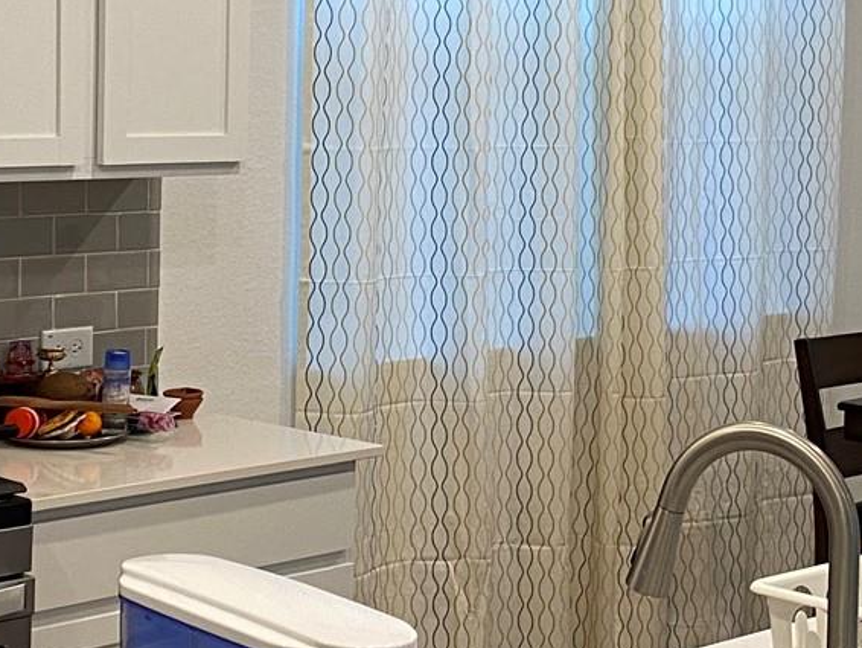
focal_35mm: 94
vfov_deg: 15.7
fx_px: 2342
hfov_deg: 20.9
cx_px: 468
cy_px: 242
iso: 80
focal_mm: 4.25
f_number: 1.8
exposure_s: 1/60
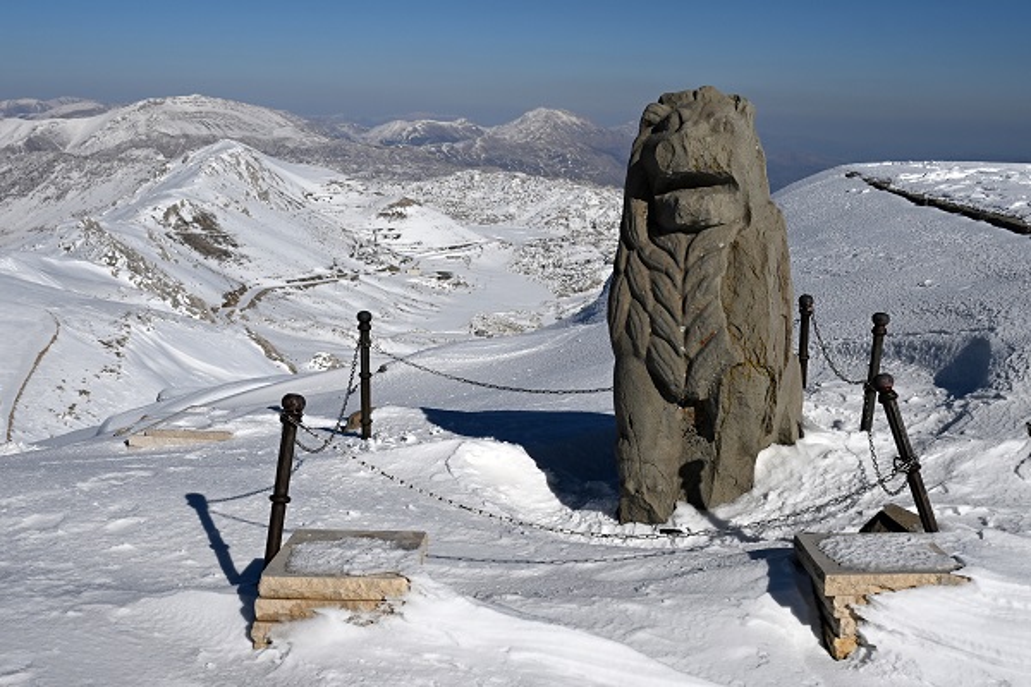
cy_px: 344
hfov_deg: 50.7
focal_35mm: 38
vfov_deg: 35.1
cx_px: 516
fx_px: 1088
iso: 200
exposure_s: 1/4000
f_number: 6.3
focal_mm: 25.5
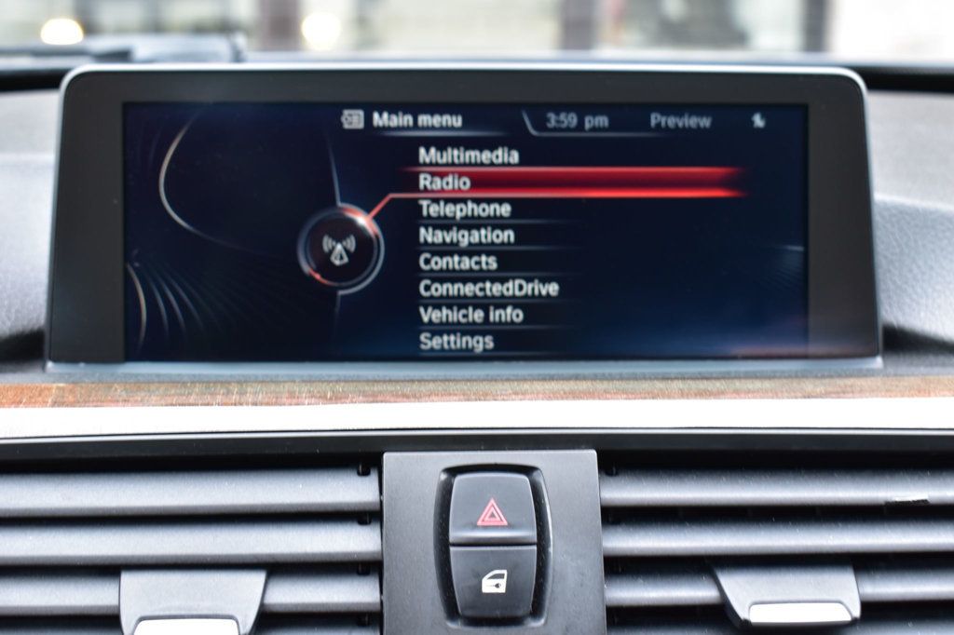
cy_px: 318
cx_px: 477
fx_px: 1391
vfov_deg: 25.7
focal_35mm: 52
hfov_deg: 37.9
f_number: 6.3
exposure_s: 1/15
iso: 450
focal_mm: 35
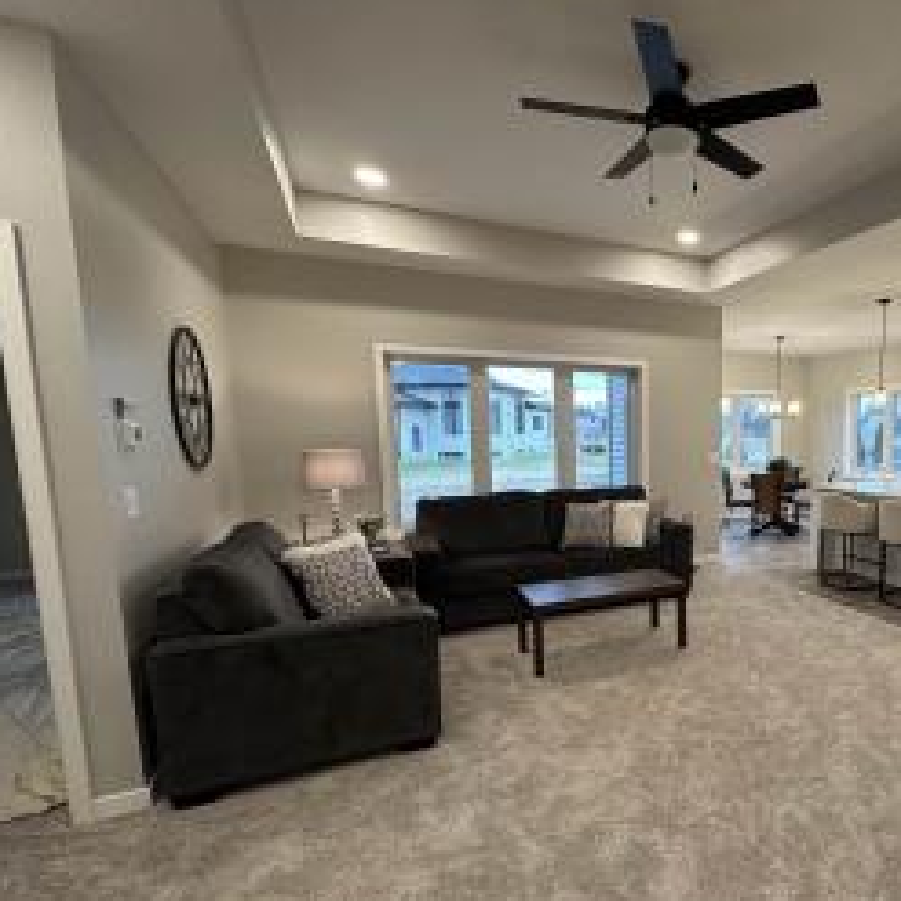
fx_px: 589
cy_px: 503
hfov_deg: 68.2
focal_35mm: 20
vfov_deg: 74.5
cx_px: 711
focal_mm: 2.22
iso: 250
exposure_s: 1/120
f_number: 2.2
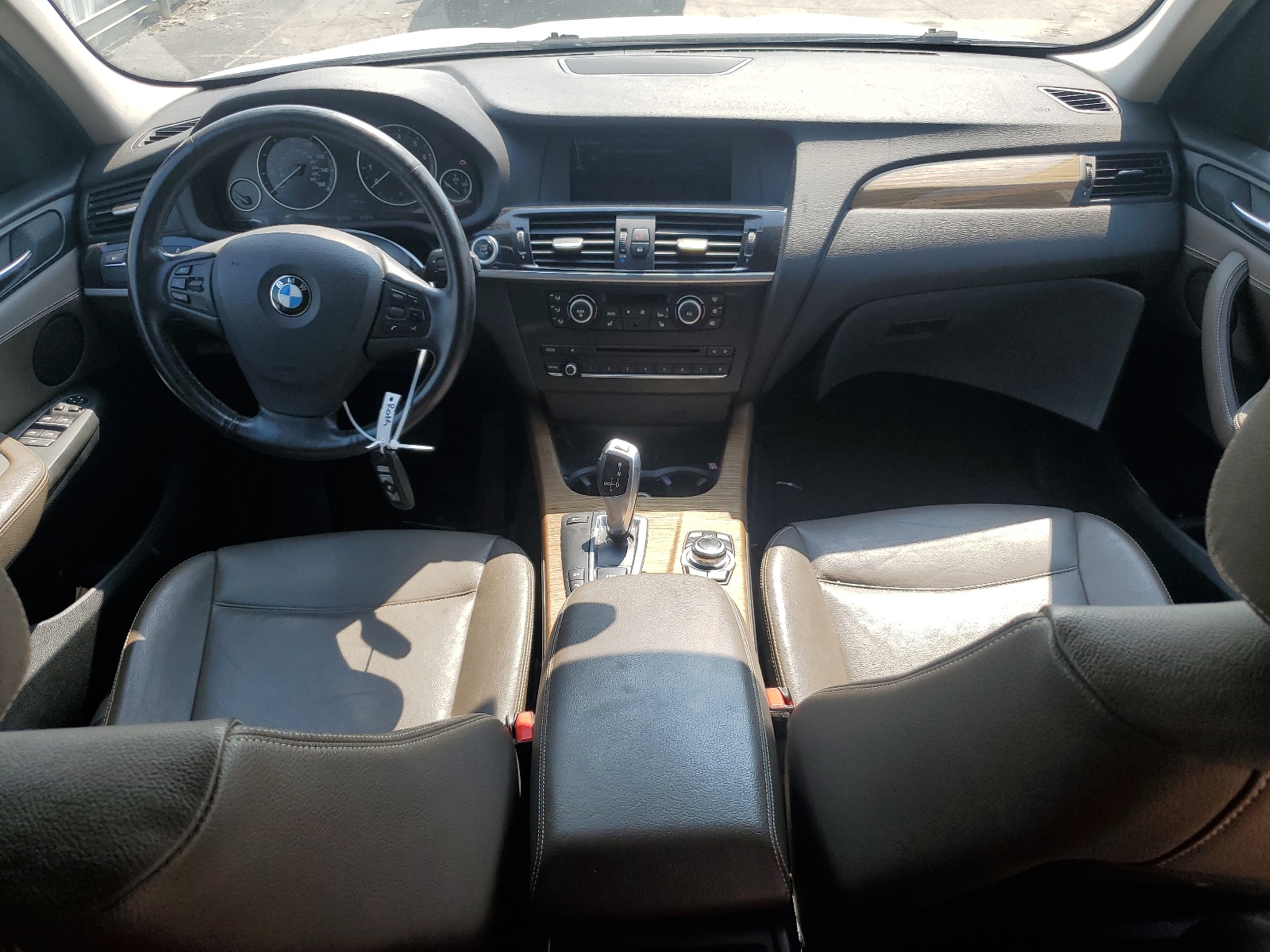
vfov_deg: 53.1
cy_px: 476
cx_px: 635
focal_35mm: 26
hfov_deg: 67.3
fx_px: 954
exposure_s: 1/769
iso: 50
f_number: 1.5
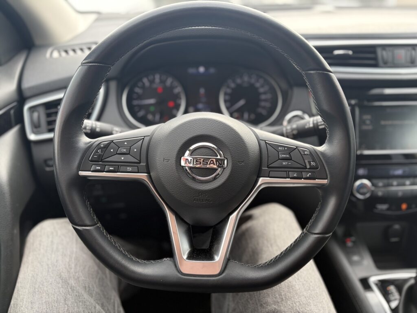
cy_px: 156
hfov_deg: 67.3
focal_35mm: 26
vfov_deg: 53.1
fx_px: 313
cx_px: 208
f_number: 1.6
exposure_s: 1/198
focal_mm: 5.96
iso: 80
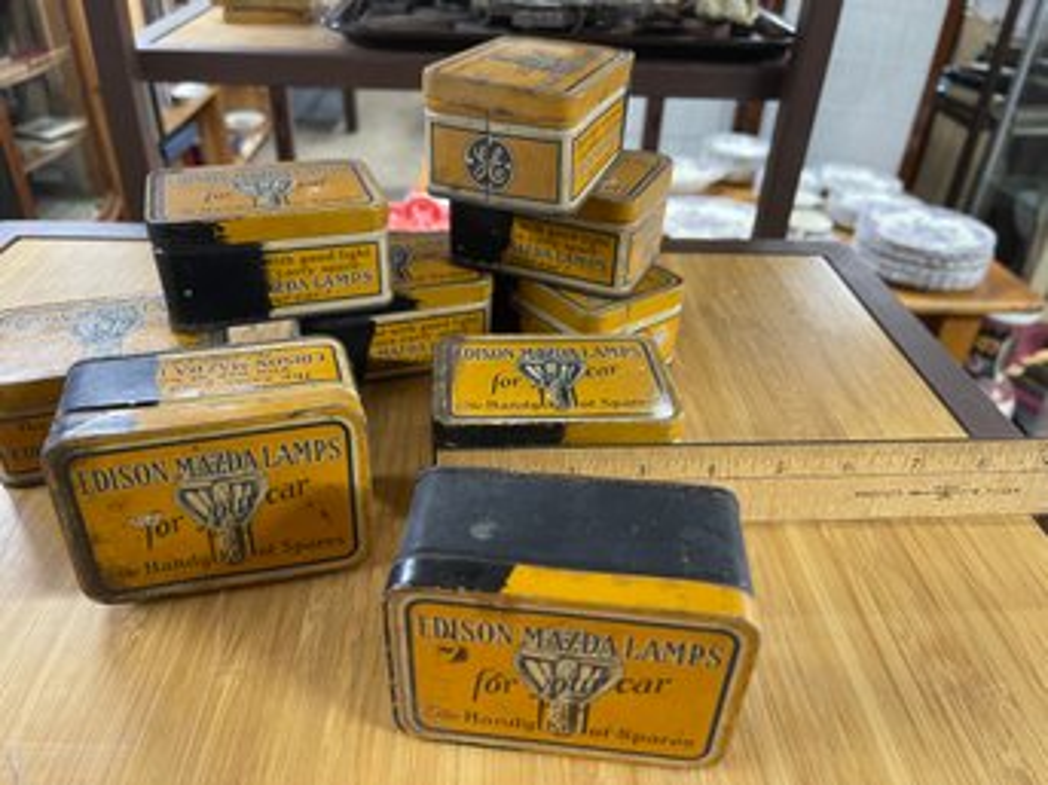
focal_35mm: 26
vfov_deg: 53.0
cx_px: 524
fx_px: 787
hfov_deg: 67.3
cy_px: 392
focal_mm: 5.1
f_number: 1.6
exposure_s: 1/60
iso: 320
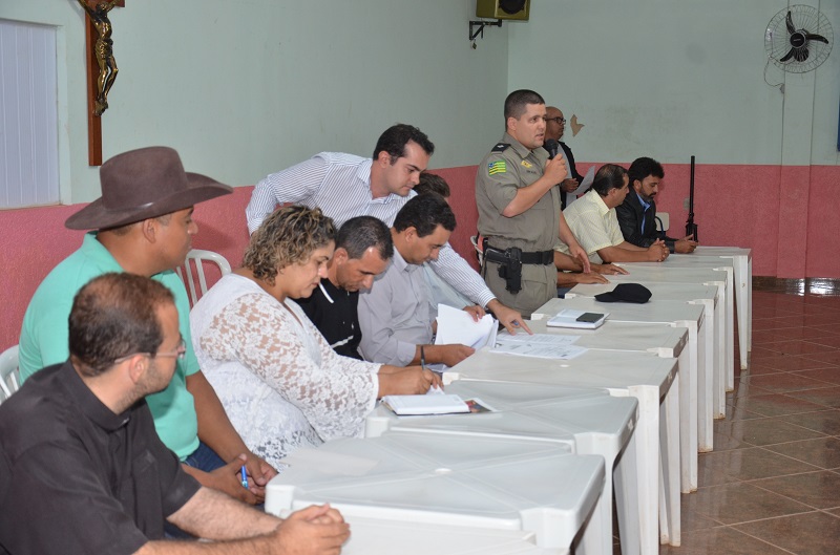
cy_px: 278
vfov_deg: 25.6
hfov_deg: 37.9
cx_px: 420
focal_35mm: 52
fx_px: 1222
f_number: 4.5
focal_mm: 35
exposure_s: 1/60
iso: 800
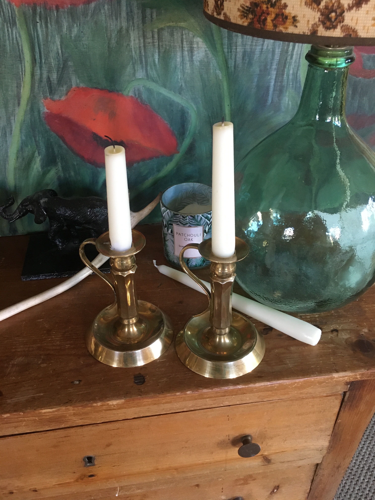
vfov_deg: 61.7
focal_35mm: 29
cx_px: 188
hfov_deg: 48.2
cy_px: 250
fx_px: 419
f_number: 2.2
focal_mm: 4.15
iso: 200
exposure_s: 1/25
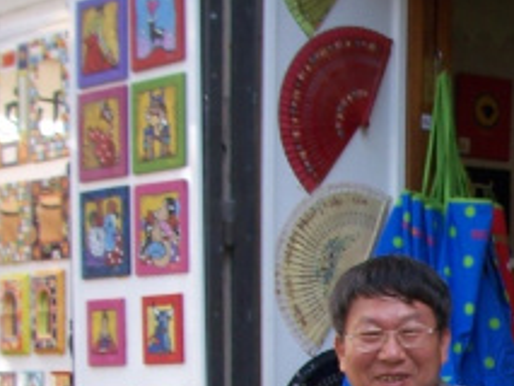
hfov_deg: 16.0
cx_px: 741
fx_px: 1694
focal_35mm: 114
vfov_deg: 12.5
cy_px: 532
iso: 64
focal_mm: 6.3
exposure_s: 1/60
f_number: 3.9
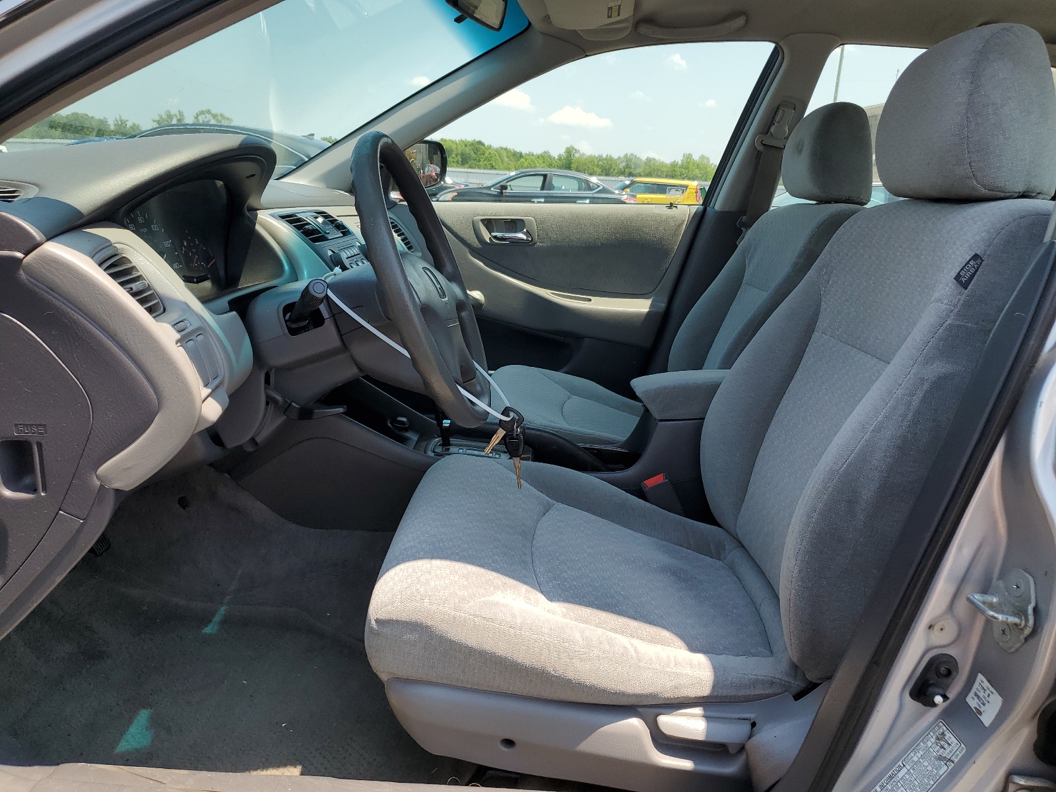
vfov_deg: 53.1
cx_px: 528
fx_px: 793
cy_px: 396
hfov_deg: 67.3
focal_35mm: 26
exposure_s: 1/1429
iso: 50
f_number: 1.5
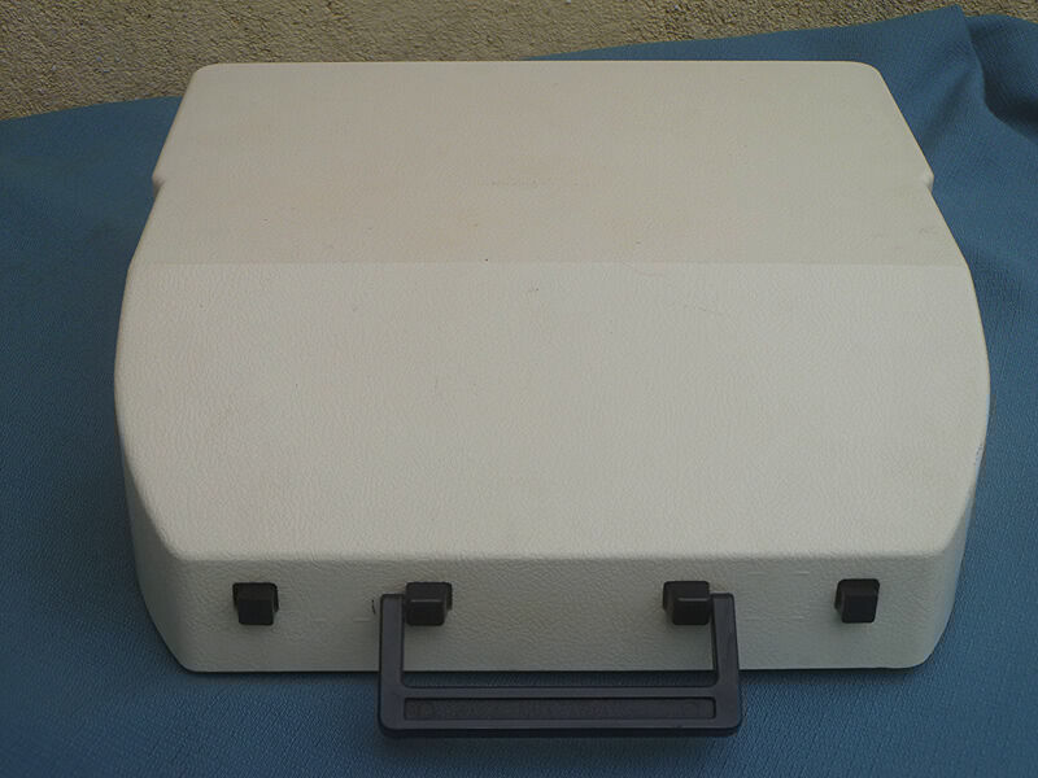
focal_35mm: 54
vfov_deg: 27.0
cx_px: 519
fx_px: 1619
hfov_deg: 35.5
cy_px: 389
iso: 80
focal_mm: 9.6
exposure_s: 1/640
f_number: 4
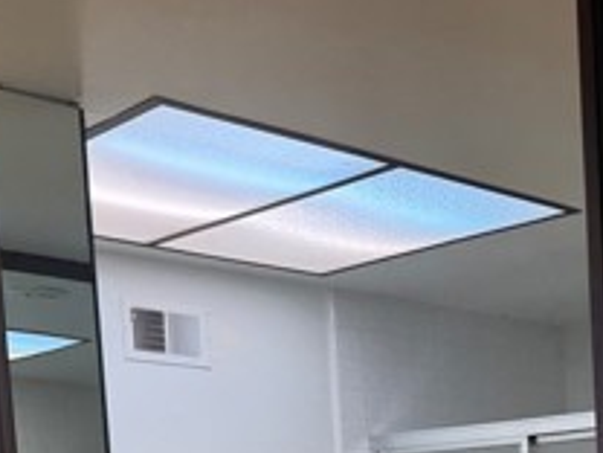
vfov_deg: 17.9
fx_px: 1289
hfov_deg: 23.7
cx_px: 745
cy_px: 674
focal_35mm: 74
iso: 100
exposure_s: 1/120
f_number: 1.78
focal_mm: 6.76
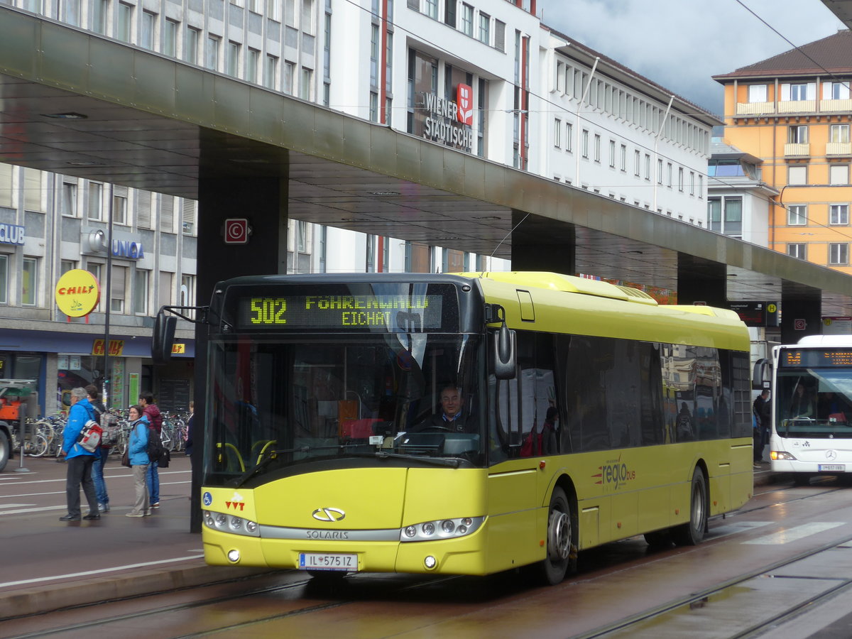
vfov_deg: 16.4
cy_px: 320
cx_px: 426
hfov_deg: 21.8
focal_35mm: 90
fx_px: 2215
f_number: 4.6
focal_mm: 18
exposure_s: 1/250
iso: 80
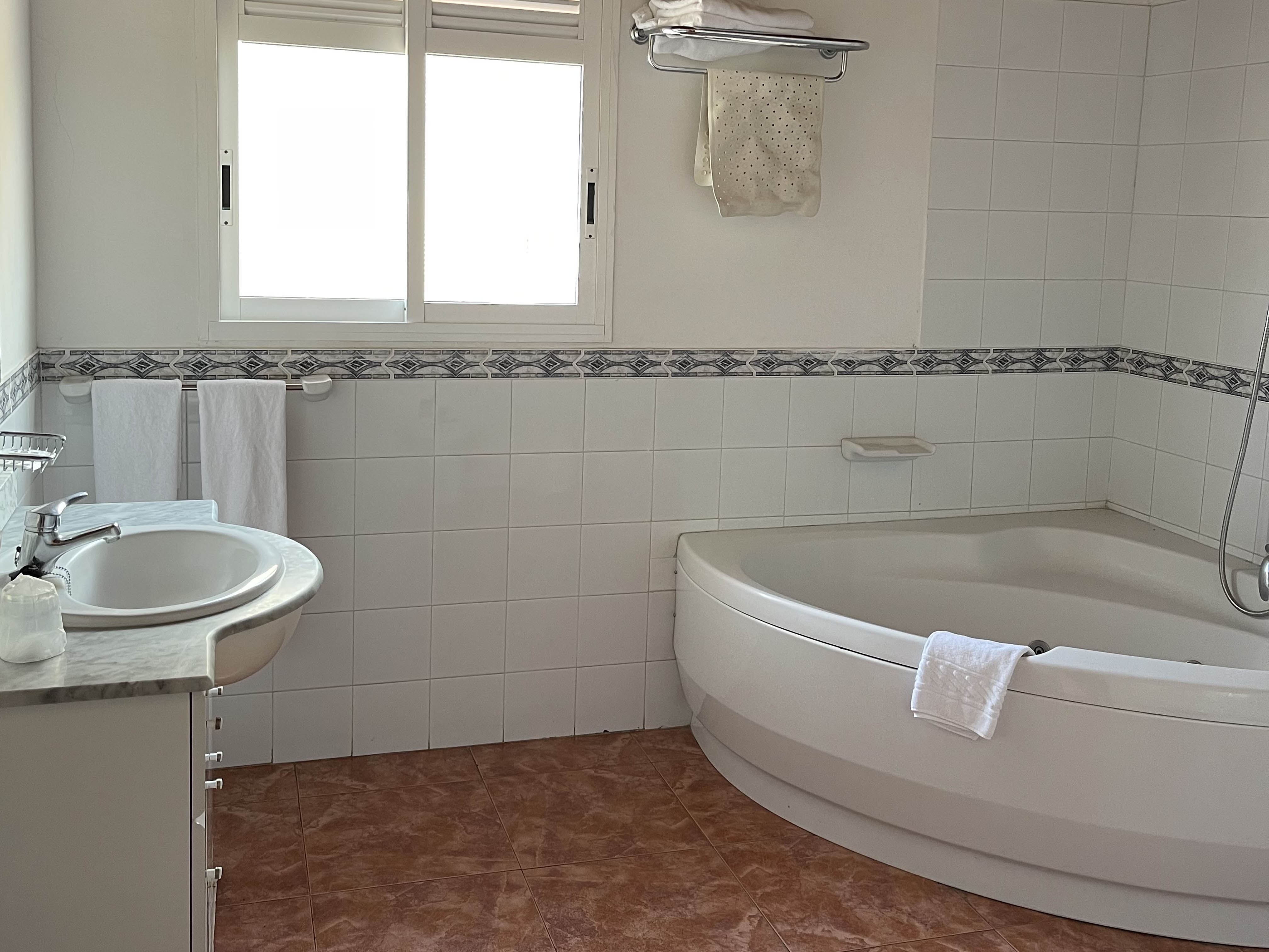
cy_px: 476
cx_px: 634
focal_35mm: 26
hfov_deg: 67.3
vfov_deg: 53.1
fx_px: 953
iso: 200
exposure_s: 1/50
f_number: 1.6
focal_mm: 5.1
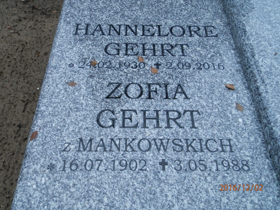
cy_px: 105
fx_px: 226
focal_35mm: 28
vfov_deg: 49.7
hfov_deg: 63.4
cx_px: 140
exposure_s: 1/25
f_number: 3.2
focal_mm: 5
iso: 200
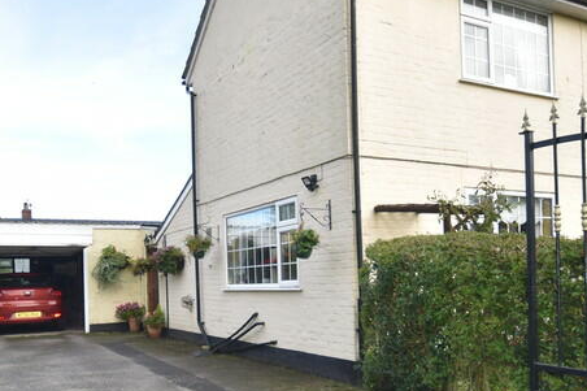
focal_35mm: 34
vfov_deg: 38.3
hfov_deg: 55.7
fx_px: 554
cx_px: 269
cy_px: 270
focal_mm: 10
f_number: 5
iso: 125
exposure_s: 1/200
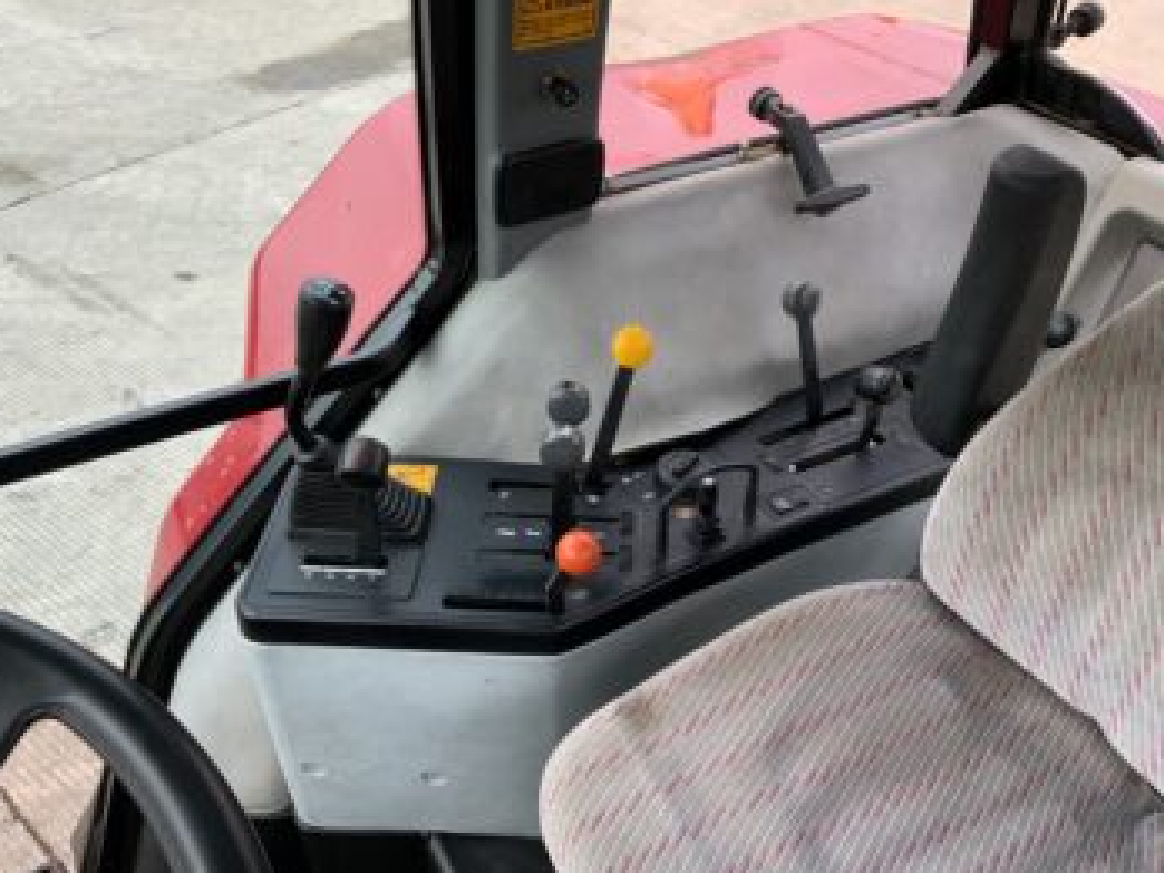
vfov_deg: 46.8
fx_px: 1009
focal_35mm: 30
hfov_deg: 60.0
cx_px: 579
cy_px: 435
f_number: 1.8
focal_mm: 3
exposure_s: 1/122
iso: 64
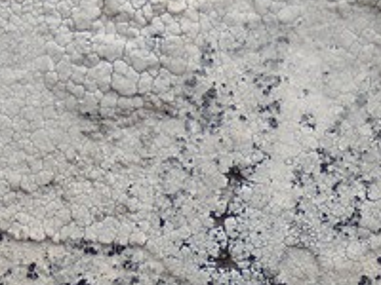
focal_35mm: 144
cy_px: 431
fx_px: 1585
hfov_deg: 13.7
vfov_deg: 10.0
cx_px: 206
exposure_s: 1/500
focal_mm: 6.4
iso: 80
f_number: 3.6
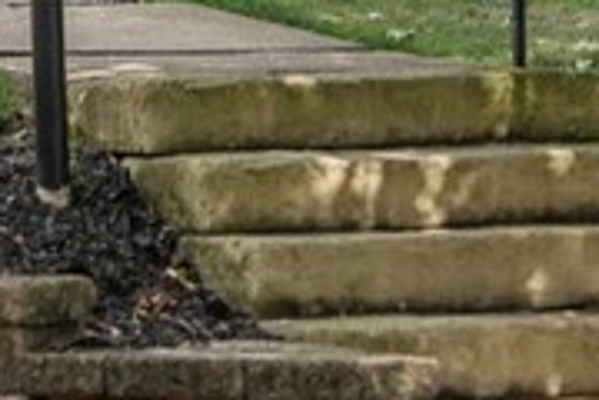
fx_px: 5008
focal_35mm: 301
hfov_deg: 6.6
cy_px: -797
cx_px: -577
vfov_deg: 4.4
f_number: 1.8
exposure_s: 1/6400
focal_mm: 50
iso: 400
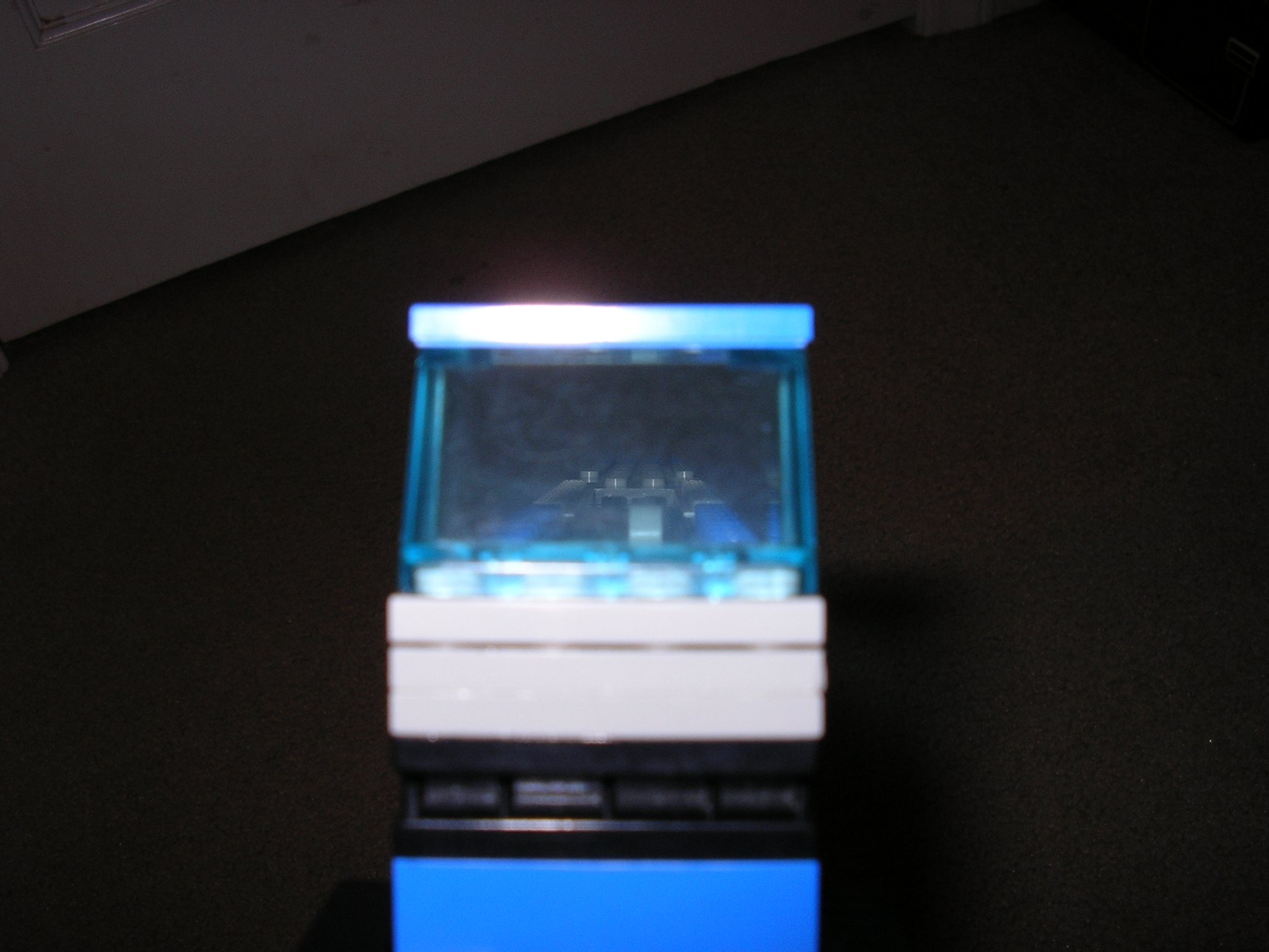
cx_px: 634
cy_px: 476
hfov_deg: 49.0
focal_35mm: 38
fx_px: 1393
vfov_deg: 37.7
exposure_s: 1/60
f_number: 4.1
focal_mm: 5.8
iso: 50
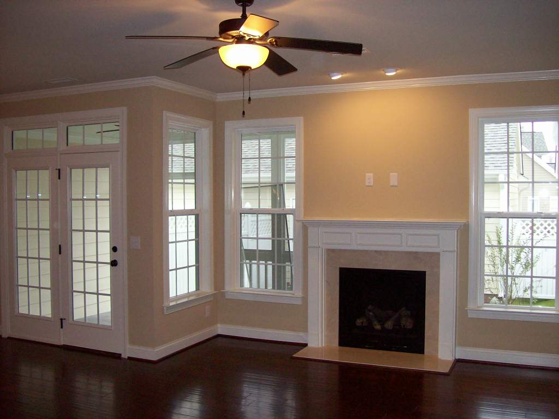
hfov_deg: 51.4
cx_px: 280
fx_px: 581
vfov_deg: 39.7
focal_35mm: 36
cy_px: 210
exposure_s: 1/64
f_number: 2.7
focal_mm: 6
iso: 140
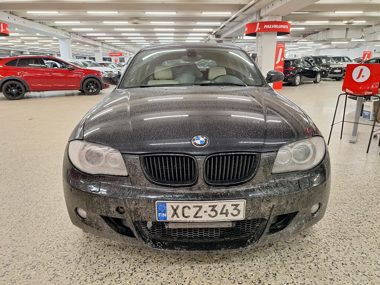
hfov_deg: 73.9
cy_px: 142
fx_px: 252
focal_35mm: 23
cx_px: 190
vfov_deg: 58.9
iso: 80
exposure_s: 1/50
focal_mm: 5.54
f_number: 1.8
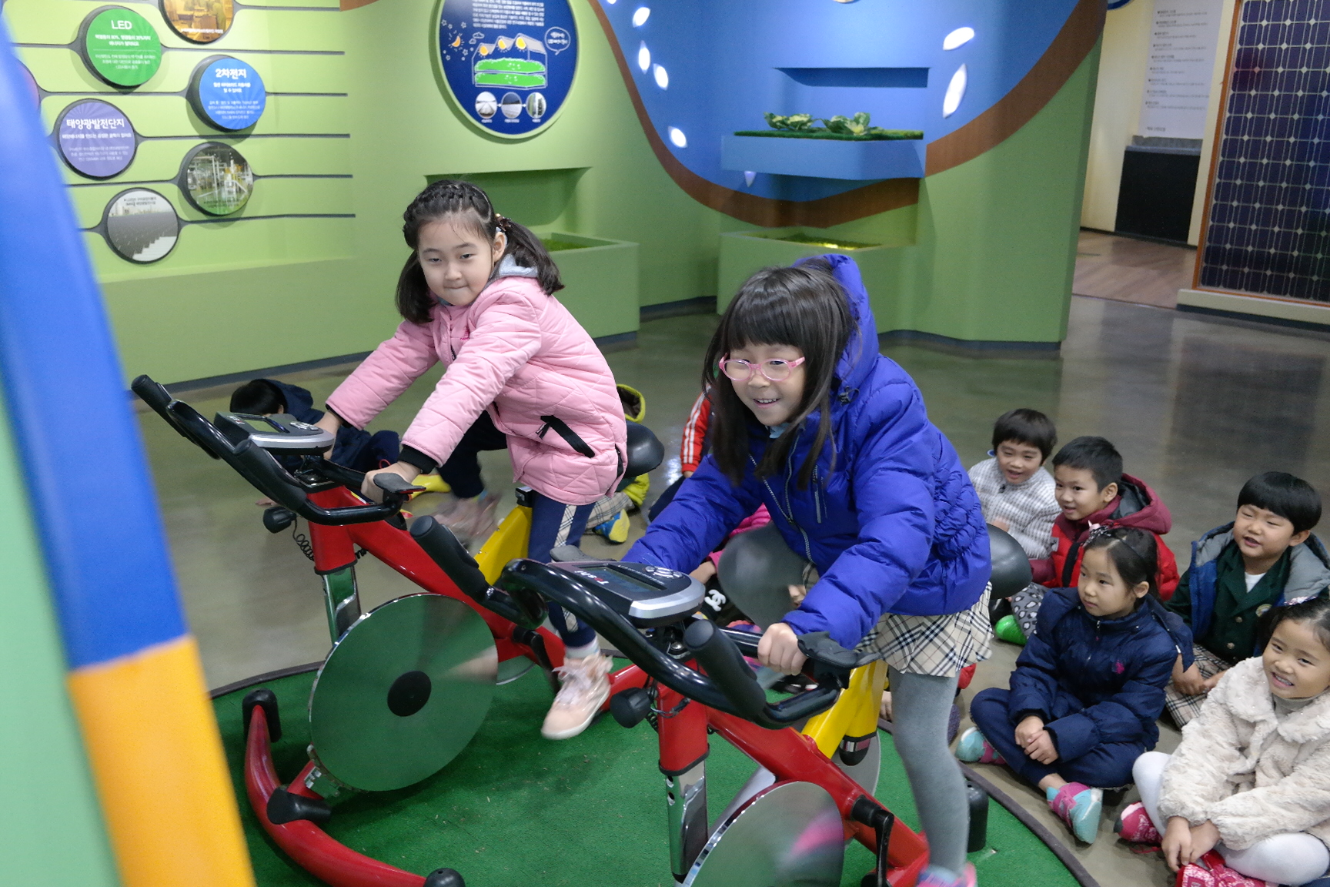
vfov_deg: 43.6
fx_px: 1108
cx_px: 665
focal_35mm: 30
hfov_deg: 61.9
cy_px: 444
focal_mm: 20
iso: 1600
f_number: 3.5
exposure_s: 1/40
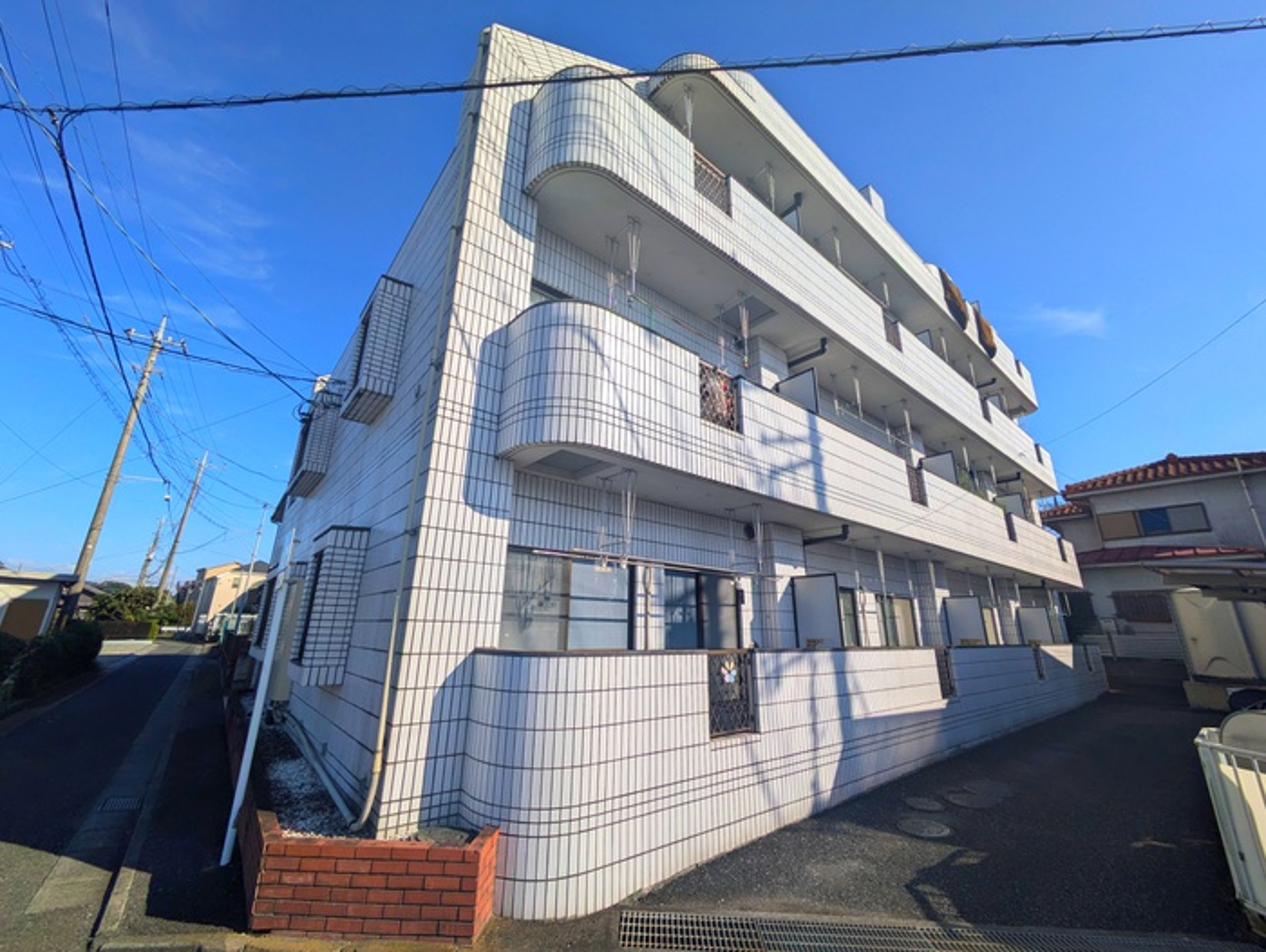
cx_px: 633
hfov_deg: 102.0
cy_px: 476
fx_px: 512
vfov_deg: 85.7
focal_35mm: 14
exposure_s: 1/4587
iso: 54
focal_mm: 1.83
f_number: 2.2
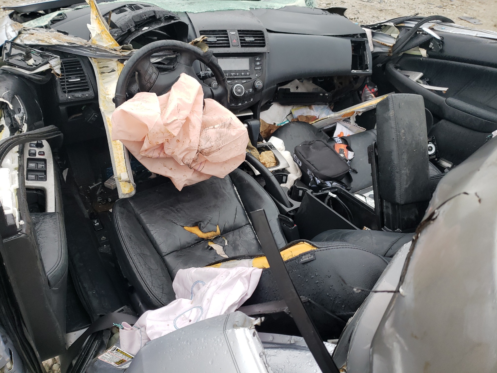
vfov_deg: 53.1
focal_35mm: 26
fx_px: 373
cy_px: 186
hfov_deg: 67.3
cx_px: 248
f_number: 1.5
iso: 64
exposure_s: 1/120
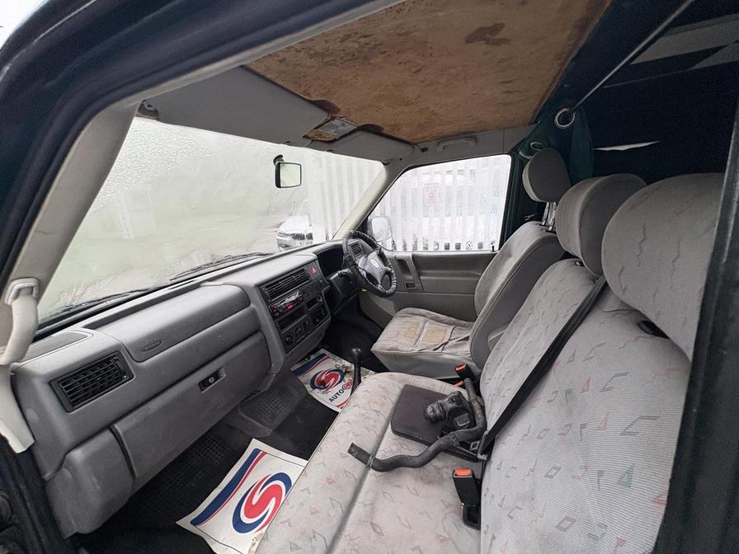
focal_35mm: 14
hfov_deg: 102.1
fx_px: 299
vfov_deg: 85.7
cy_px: 277
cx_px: 370
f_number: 2.2
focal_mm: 2.22
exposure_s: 1/67
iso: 250
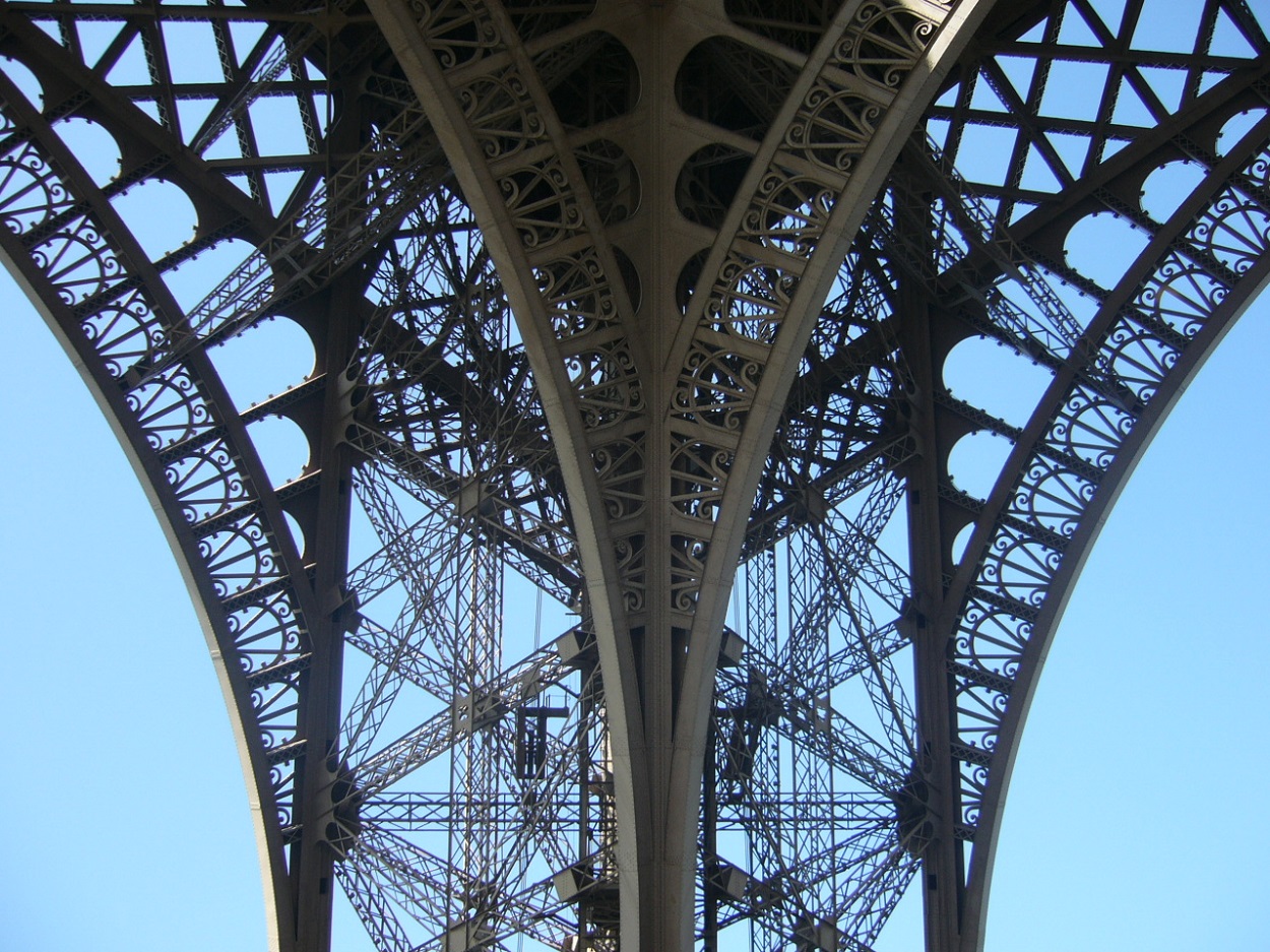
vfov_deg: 40.7
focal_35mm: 35
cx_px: 635
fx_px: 1284
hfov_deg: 52.6
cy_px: 476
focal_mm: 5.8
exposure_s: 1/320
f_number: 2.8
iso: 50
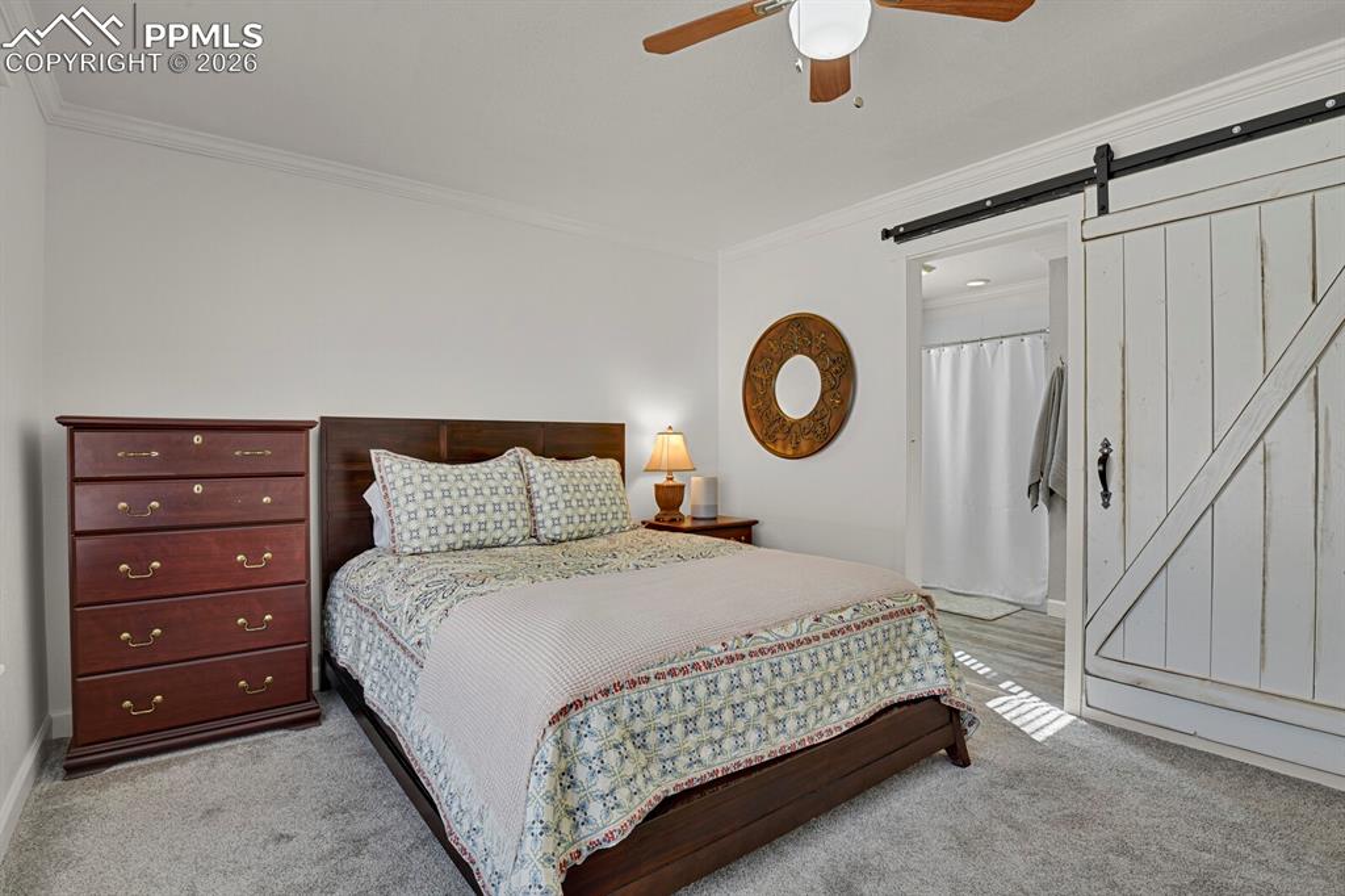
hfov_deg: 93.3
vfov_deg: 70.4
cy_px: 448
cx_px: 672
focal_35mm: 17
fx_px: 635
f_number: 8
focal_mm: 17
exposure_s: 1/1.67
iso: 250
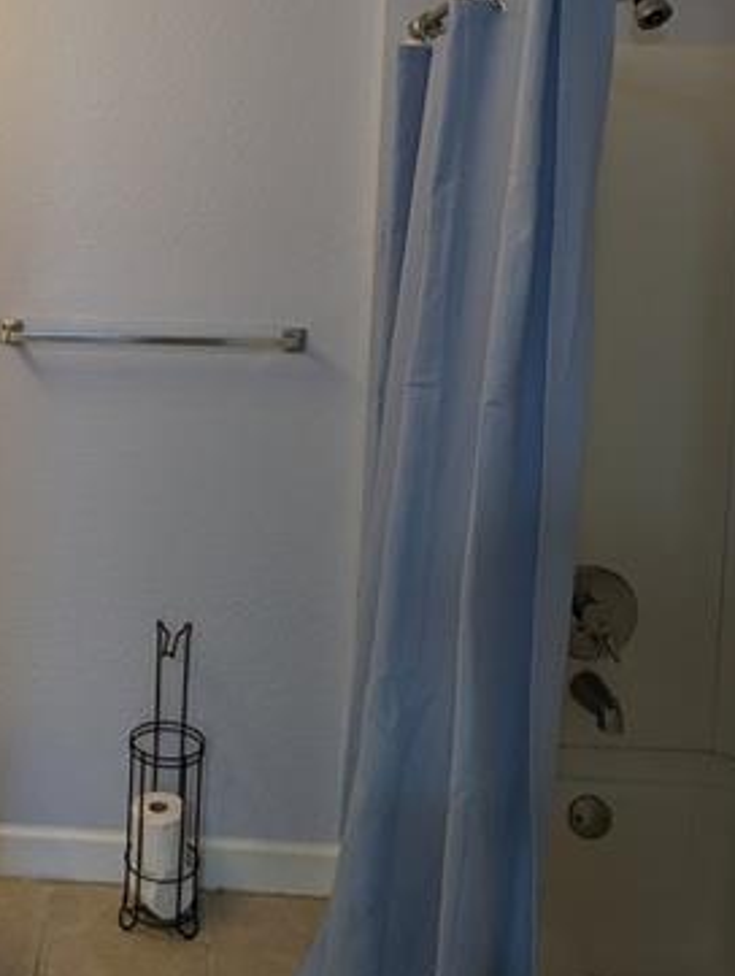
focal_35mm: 34
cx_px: 122
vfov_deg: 52.4
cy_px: 295
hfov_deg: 39.8
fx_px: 960
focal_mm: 2.35
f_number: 2.2
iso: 57
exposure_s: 1/60
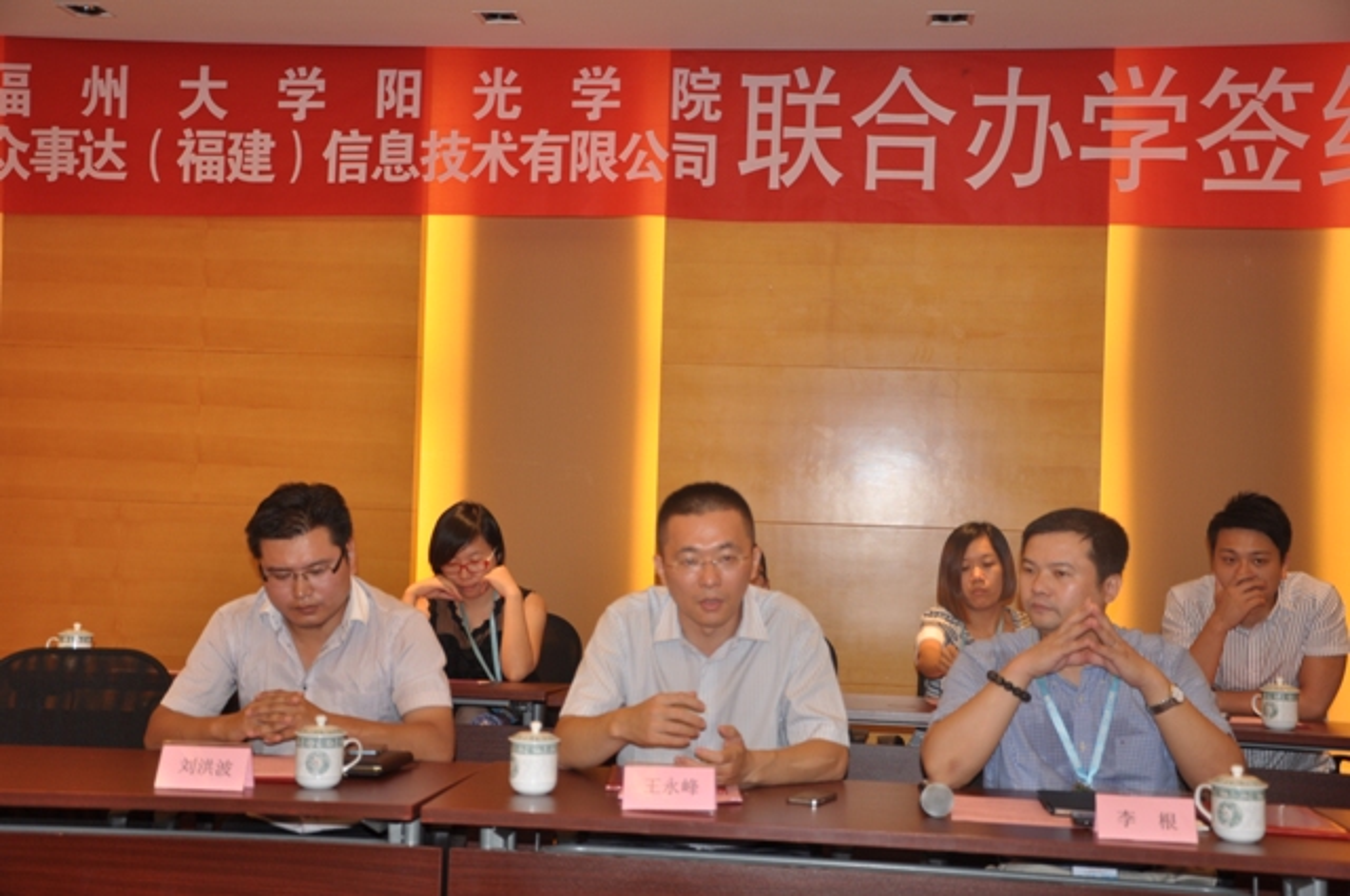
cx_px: 675
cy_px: 448
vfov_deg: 26.4
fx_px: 1910
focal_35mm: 51
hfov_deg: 38.9
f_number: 4.2
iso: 250
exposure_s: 1/30
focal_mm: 34
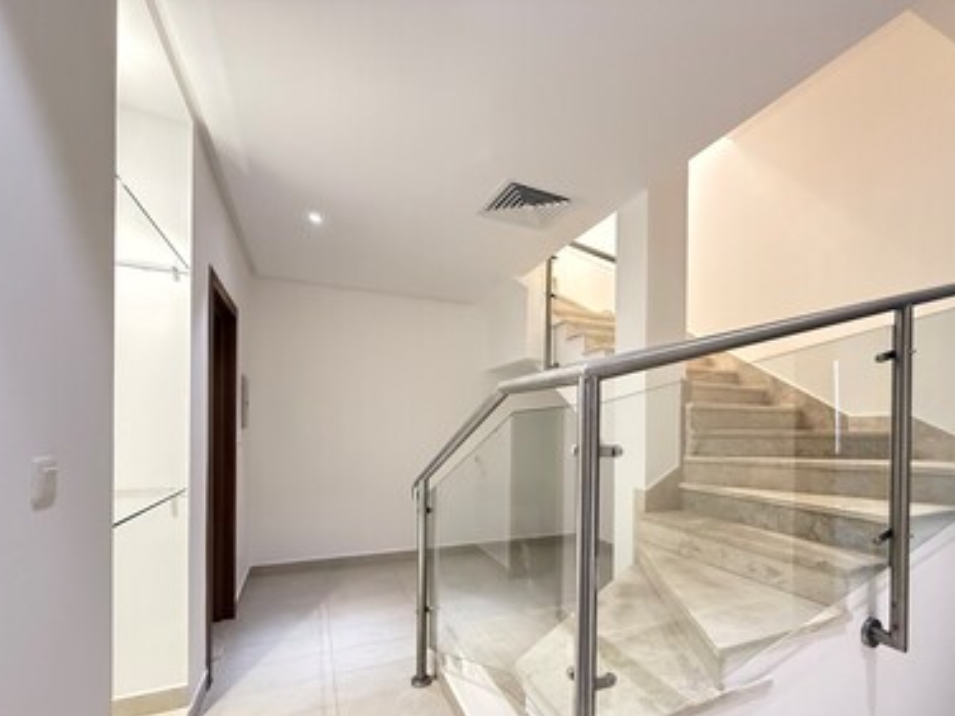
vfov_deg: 73.9
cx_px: 547
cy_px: 430
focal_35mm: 17
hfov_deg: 90.4
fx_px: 469
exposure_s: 1/50
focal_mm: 2.22
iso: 1000
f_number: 2.2
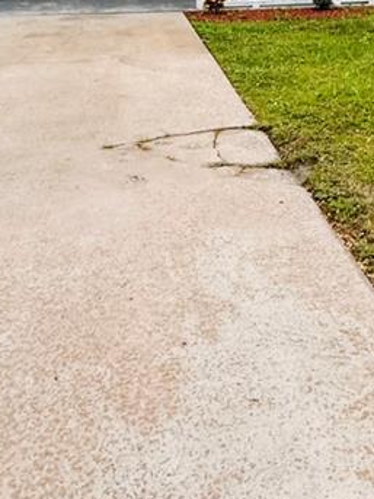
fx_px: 706
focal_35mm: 49
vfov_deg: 36.6
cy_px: 55
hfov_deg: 29.6
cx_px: 224
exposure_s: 1/97
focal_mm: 2.22
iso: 320
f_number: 2.2
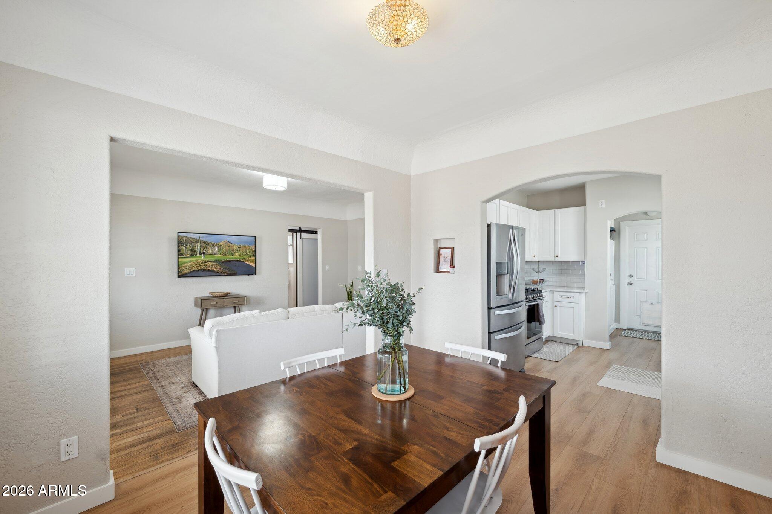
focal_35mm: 14
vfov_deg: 81.2
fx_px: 300
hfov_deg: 104.3
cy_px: 257
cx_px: 386
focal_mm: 14
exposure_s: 1/15
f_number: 8
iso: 400
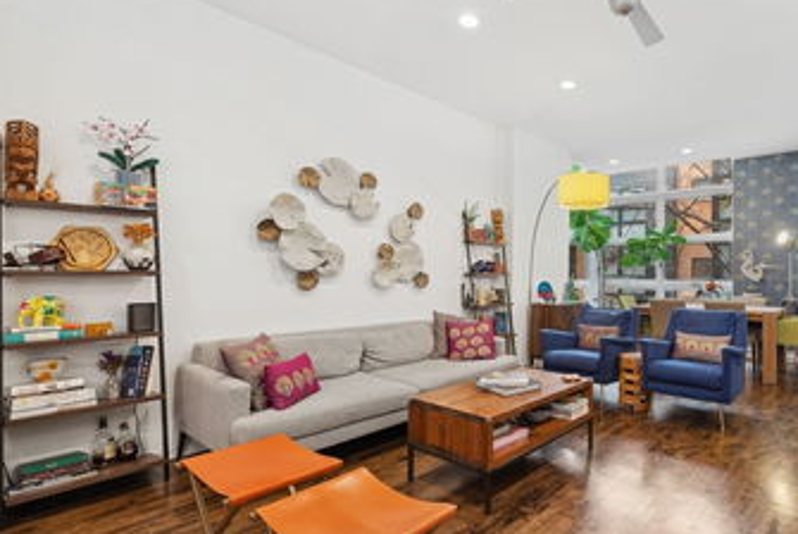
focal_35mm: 20
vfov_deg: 62.0
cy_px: 272
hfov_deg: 80.2
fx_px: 444
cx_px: 551
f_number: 8
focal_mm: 14
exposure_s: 1/2.5
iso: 200
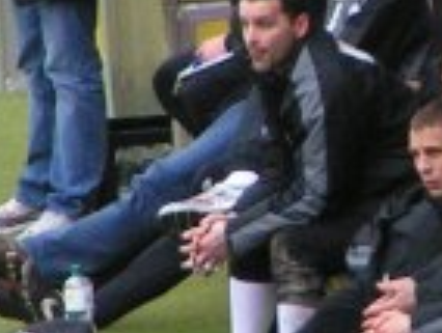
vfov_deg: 0.7
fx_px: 27358
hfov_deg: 0.9
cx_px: 377
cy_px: 28
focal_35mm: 2139
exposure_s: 1/250
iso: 200
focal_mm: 58
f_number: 3.5
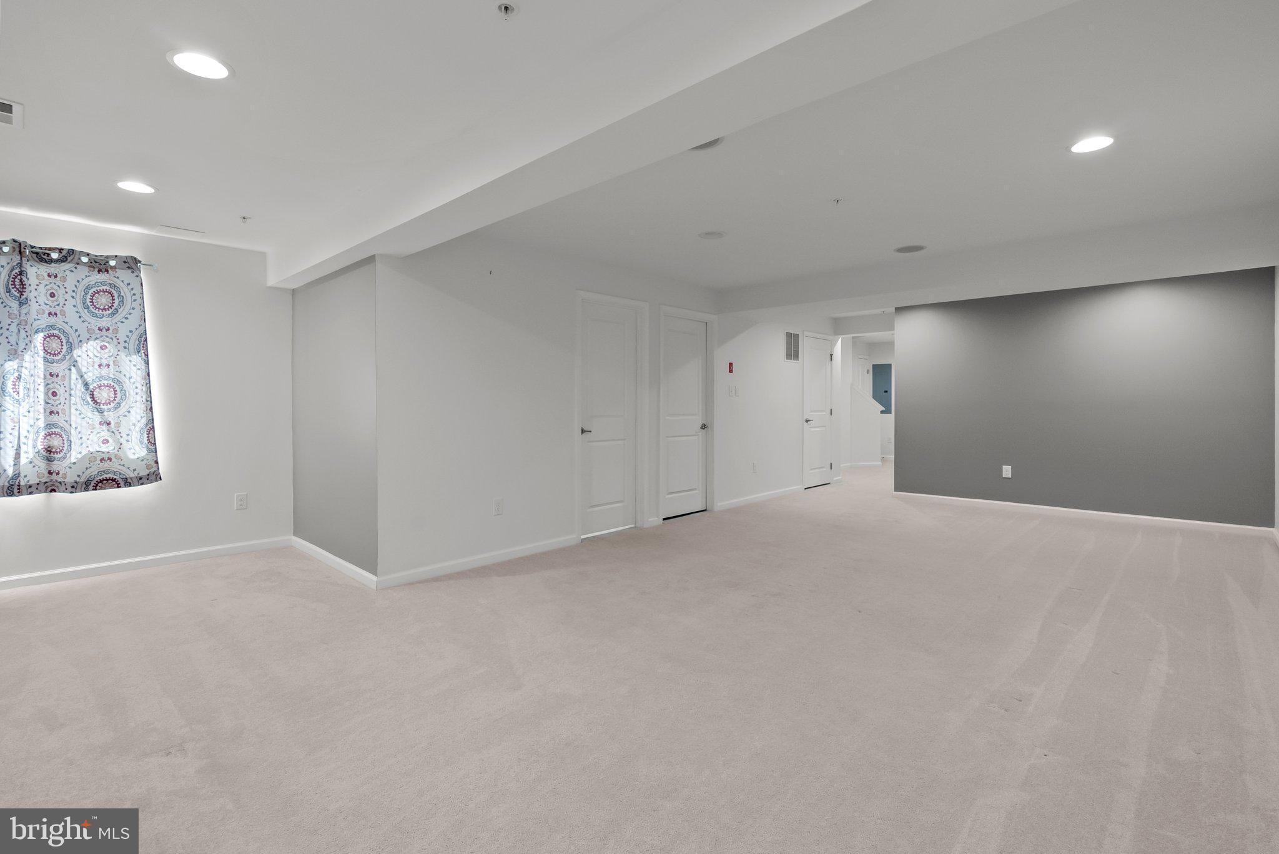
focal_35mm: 16
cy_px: 427
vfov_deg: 73.8
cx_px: 640
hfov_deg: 96.7
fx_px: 569
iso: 1600
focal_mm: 16
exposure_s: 1/20
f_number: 8
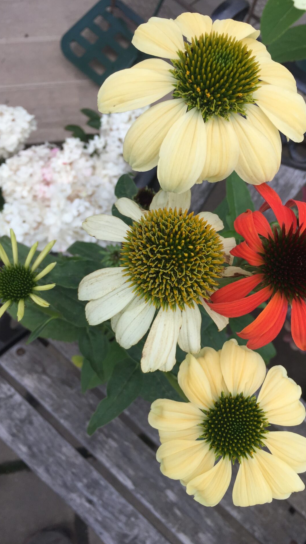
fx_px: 462
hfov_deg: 36.5
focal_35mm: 32
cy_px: 271
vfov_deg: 61.0
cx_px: 185
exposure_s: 1/670
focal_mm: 4.15
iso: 32
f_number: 2.2
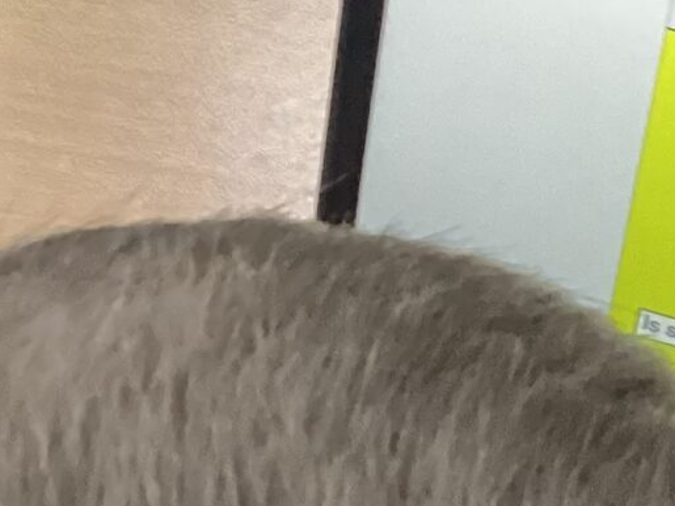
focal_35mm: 154
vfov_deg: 9.2
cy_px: 924
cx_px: 1123
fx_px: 3002
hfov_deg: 12.0
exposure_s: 1/60
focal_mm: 3.3
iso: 250
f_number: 2.4
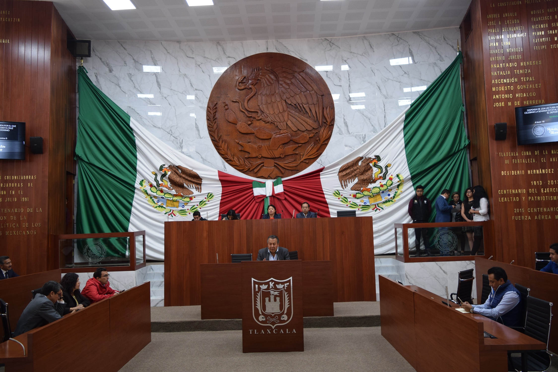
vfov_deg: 43.6
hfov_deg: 61.9
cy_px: 186
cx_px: 279
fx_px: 465
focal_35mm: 30
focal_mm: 20
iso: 560
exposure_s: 1/60
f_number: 4
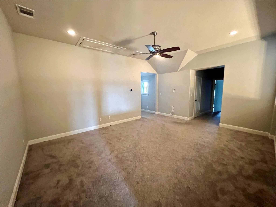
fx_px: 104
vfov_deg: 89.9
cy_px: 104
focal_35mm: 13
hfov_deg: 106.2
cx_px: 138
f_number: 1.8
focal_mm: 1.57
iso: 1000
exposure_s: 1/60
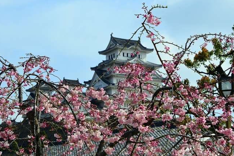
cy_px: 94
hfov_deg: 21.0
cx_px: 109
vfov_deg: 14.1
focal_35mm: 97
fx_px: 631
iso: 400
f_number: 13
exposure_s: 1/640
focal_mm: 78
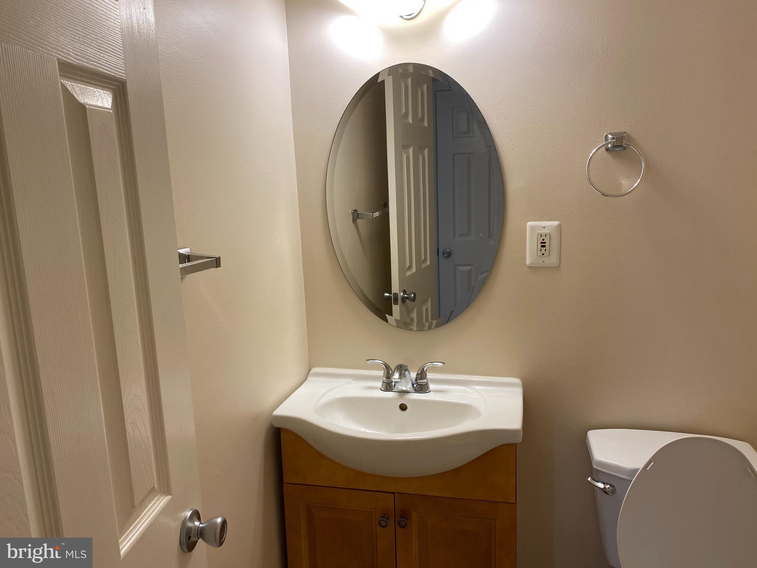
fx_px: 569
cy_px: 284
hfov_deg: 67.3
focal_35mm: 26
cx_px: 378
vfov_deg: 53.1
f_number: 1.8
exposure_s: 1/120
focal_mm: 4.25
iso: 50
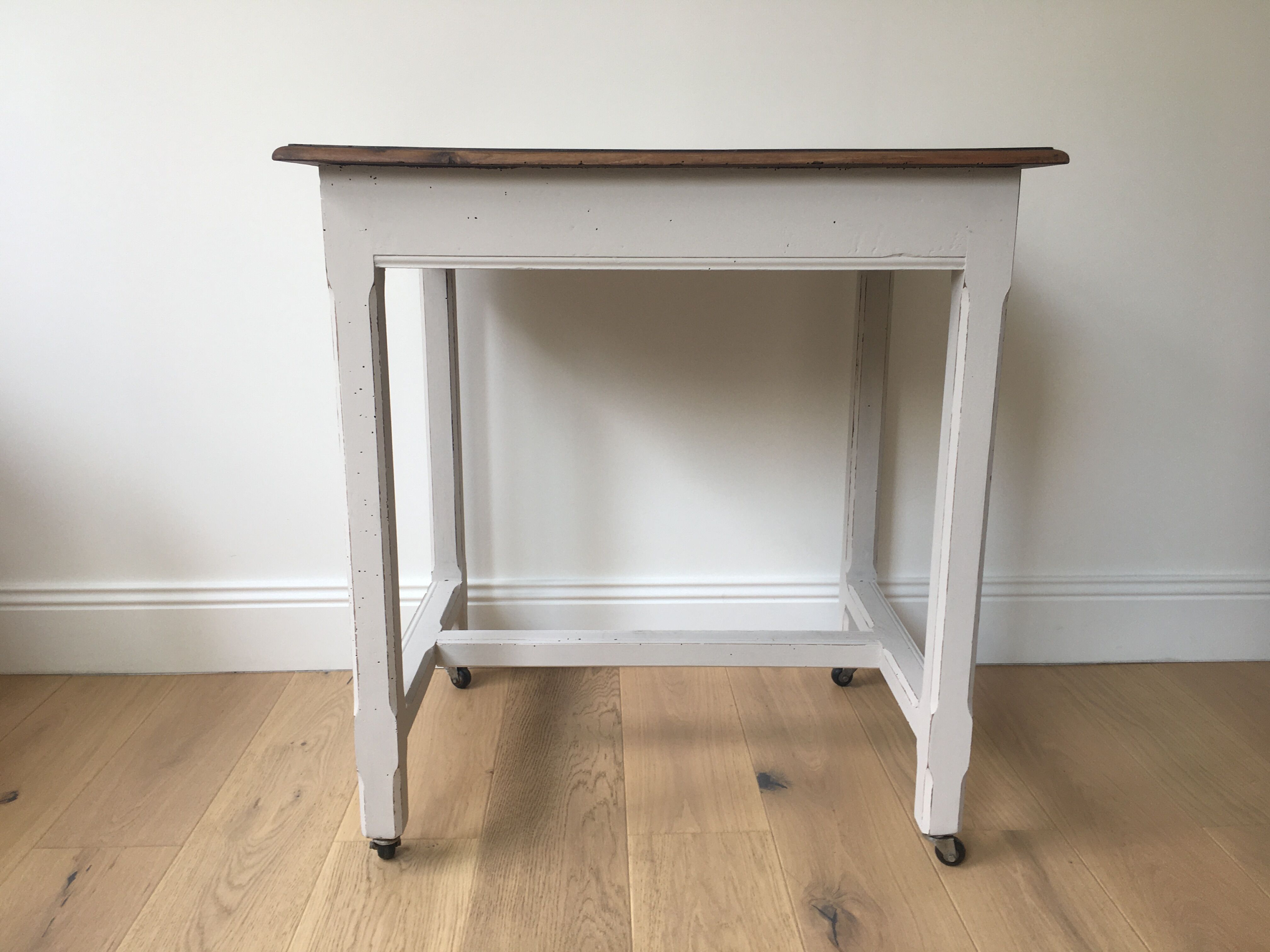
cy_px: 476
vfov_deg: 48.2
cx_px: 635
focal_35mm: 29
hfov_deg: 61.7
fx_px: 1064
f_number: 2.2
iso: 25
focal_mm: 4.15
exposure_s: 1/50
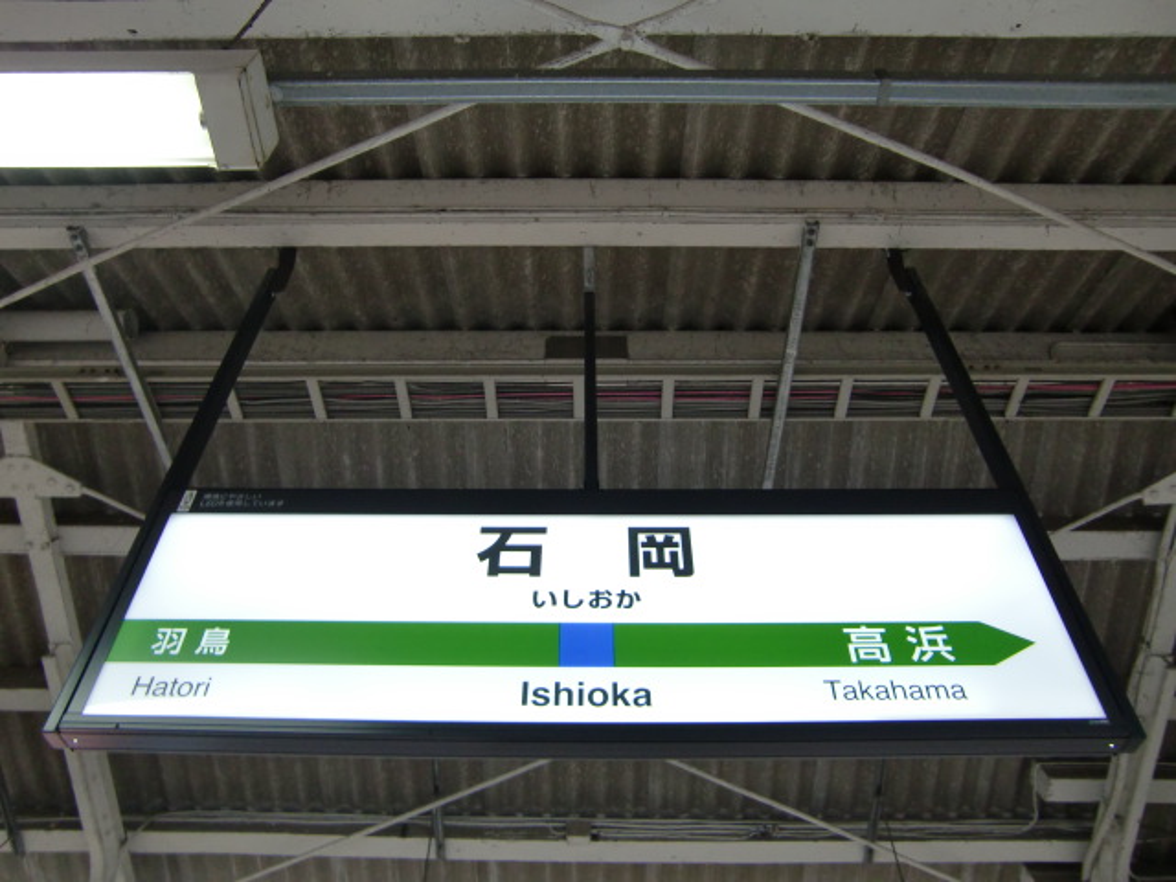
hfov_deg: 63.4
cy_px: 441
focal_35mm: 28
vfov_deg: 49.7
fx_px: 951
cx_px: 588
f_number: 2.6
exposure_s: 1/60
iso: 160
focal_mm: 4.9
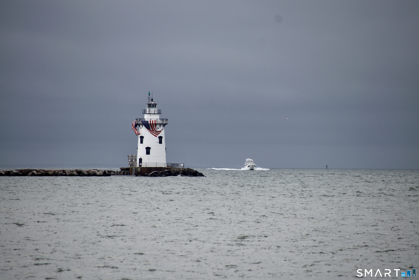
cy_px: 140
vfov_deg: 3.7
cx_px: 210
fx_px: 4364
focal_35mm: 375
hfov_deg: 5.5
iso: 200
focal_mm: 250
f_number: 6.3
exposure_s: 1/640
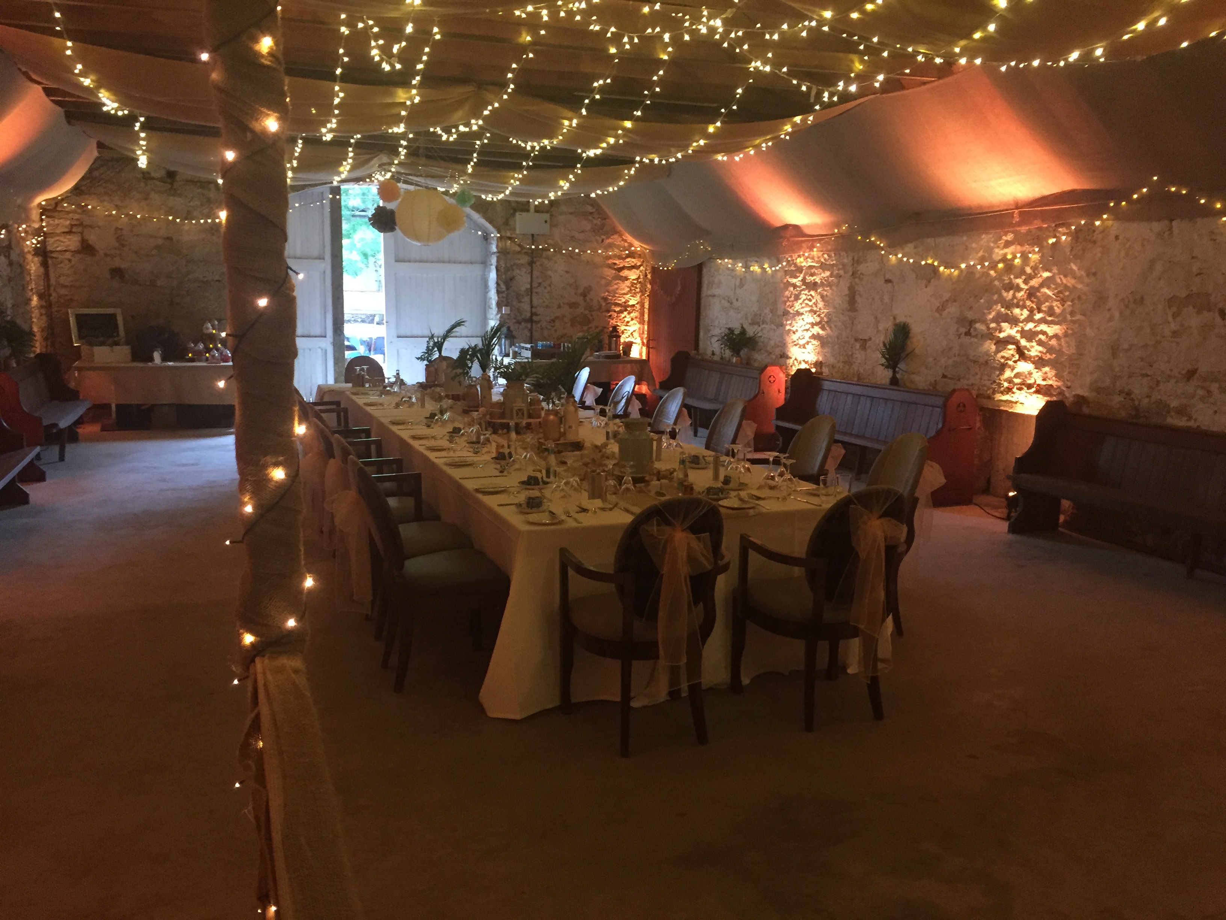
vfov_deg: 48.2
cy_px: 460
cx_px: 613
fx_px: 1027
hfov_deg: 61.7
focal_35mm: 29
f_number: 2.2
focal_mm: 4.15
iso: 250
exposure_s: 1/17
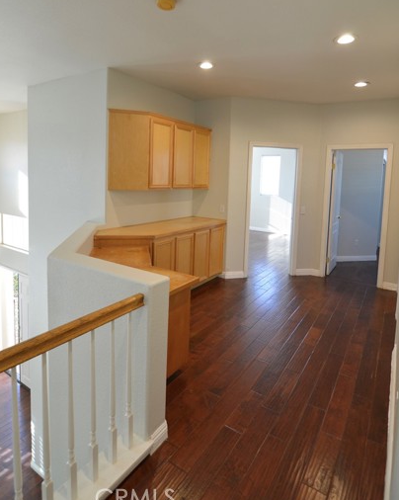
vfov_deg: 80.4
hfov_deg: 69.1
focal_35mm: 20
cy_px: 196
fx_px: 290
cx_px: 199
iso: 400
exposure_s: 1/60
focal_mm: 11
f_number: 3.5
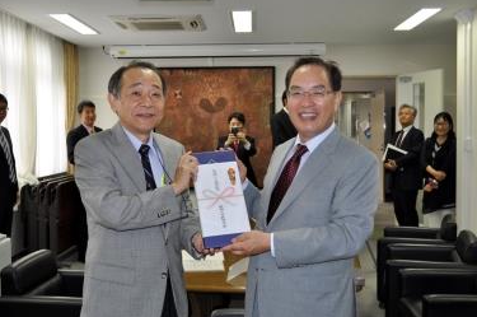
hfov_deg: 45.5
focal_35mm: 43
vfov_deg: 31.1
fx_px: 569
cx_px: 223
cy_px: 153
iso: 640
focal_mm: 24
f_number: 4
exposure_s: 1/125
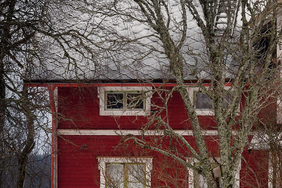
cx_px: 370
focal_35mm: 350
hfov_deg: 5.8
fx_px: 2742
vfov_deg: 3.9
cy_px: 53
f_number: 6.3
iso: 100
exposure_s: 1/80
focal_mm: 96
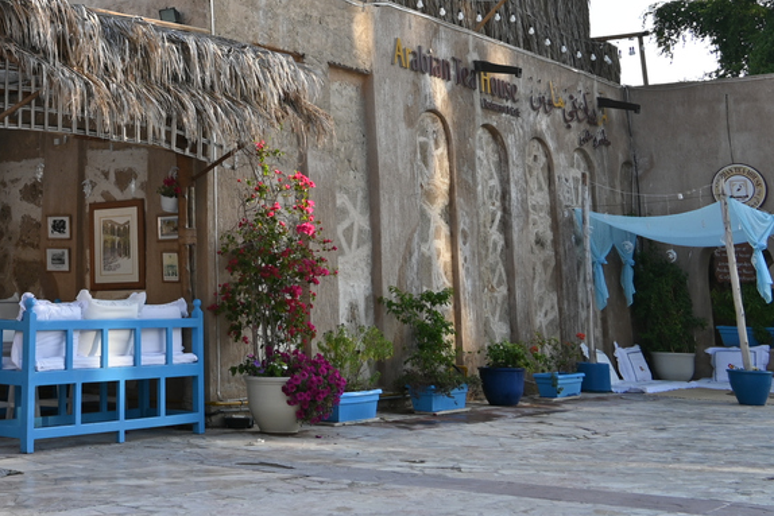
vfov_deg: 22.1
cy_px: -4
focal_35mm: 59
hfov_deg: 32.1
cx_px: 66
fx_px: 1269
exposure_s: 1/200
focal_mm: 18
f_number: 6.3
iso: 100
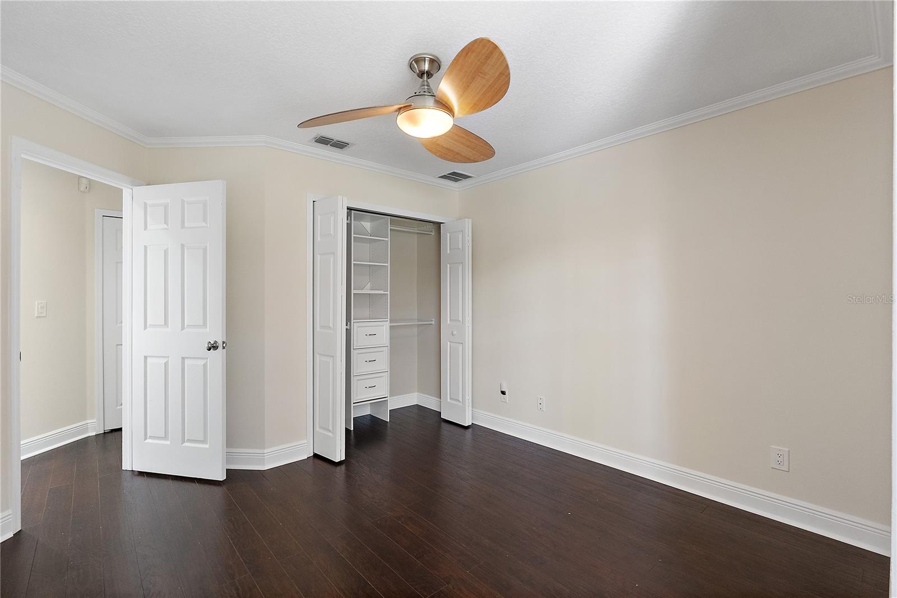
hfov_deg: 96.7
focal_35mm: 16
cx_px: 448
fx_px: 399
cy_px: 299
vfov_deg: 73.7
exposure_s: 1/20
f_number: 5.6
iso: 1600
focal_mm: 16
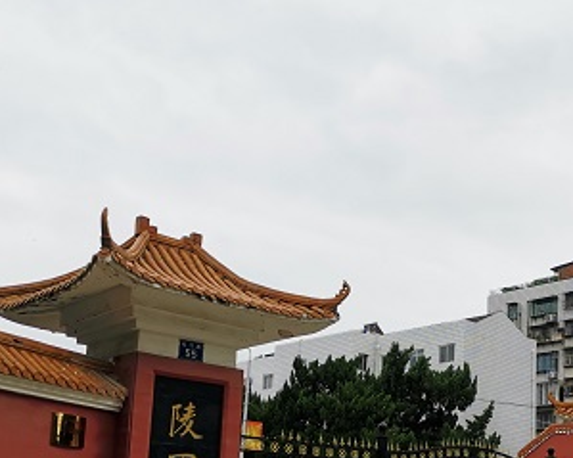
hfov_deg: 35.7
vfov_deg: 28.9
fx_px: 865
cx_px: 445
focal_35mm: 51
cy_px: 381
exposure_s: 1/1934
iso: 50
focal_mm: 4.75
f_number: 1.8
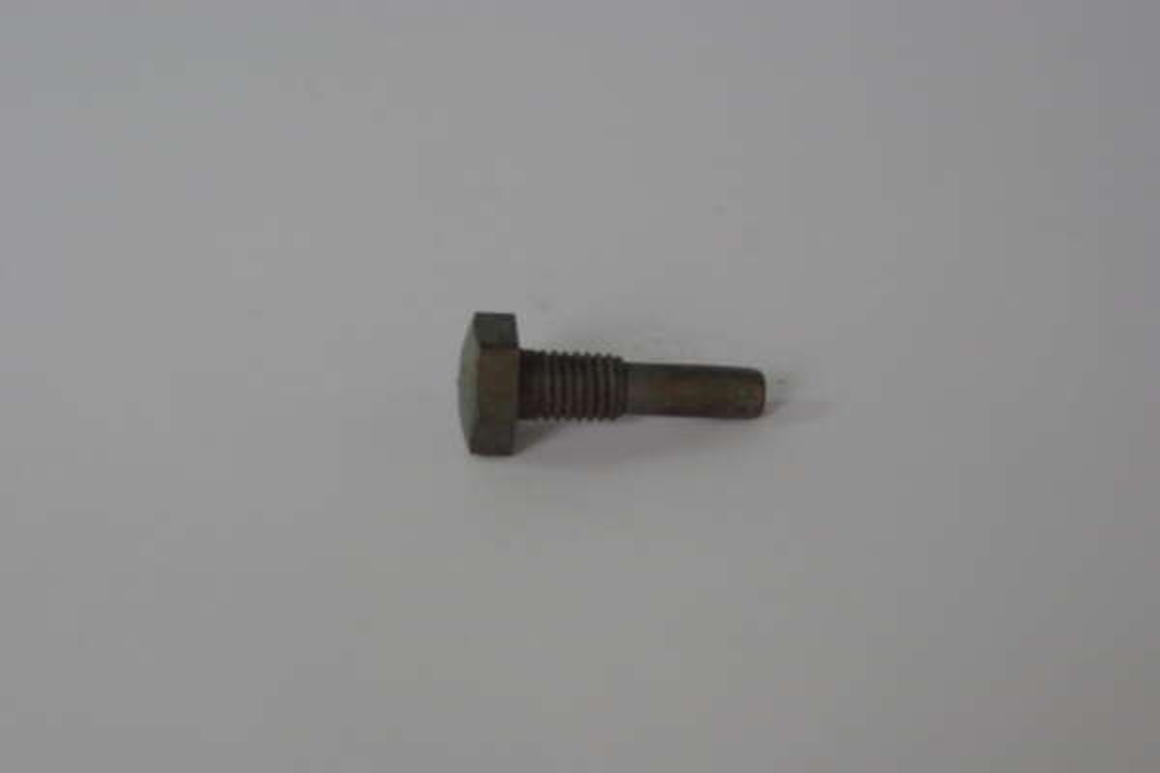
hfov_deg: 17.1
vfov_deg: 11.4
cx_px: 580
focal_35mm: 120
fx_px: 3866
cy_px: 386
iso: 800
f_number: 5.6
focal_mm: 80
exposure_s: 1/20
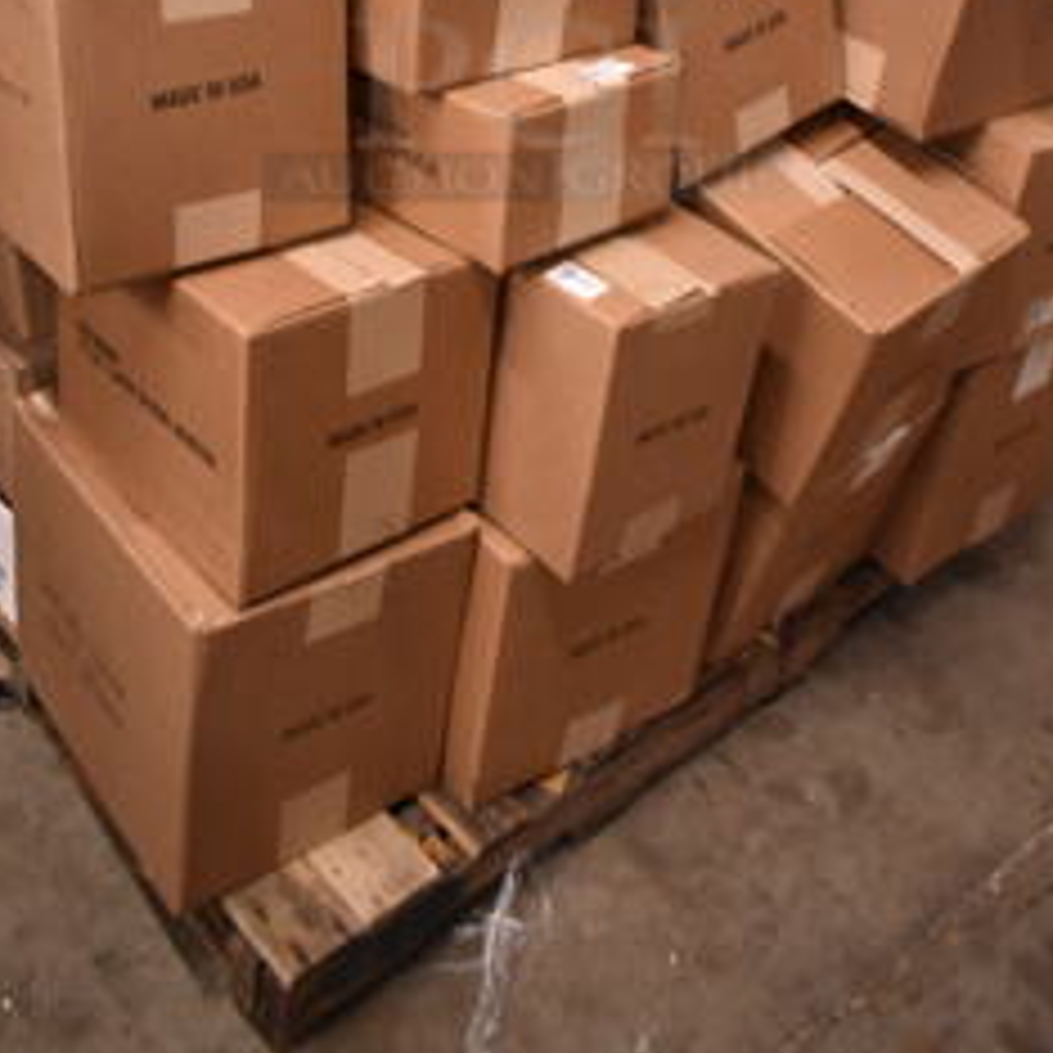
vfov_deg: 33.8
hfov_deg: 36.1
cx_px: 526
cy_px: 79
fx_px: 1618
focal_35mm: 47
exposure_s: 1/125
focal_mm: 18
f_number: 3.5
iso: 3200
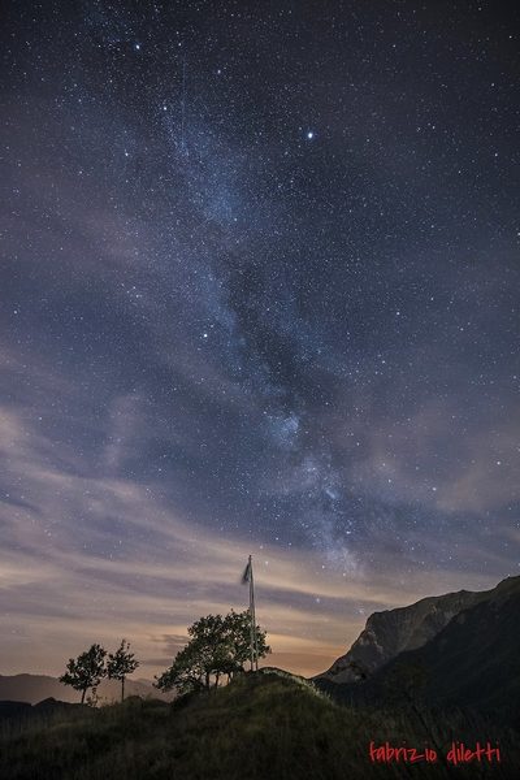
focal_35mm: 14
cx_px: 260
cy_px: 390
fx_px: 303
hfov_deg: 81.2
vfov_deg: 104.3
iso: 4000
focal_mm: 14
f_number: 2.8
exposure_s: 20
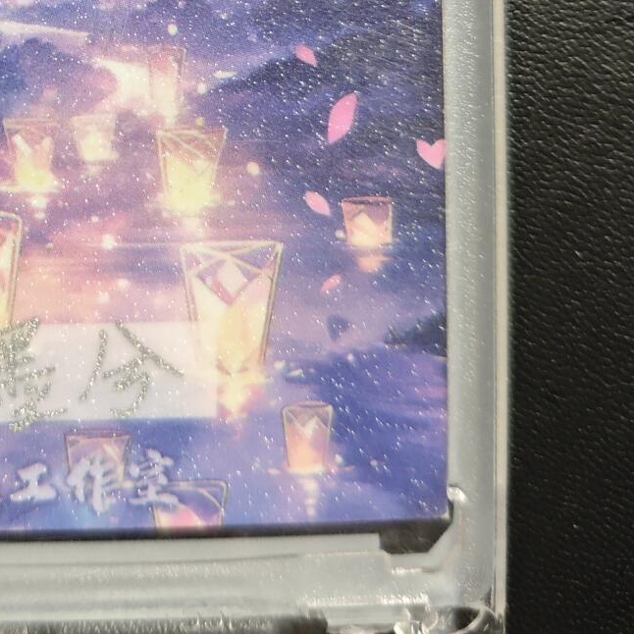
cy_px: -82
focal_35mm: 64
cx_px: -6
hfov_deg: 25.5
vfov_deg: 24.8
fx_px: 1326
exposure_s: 1/100
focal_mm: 4.94
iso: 500
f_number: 1.5
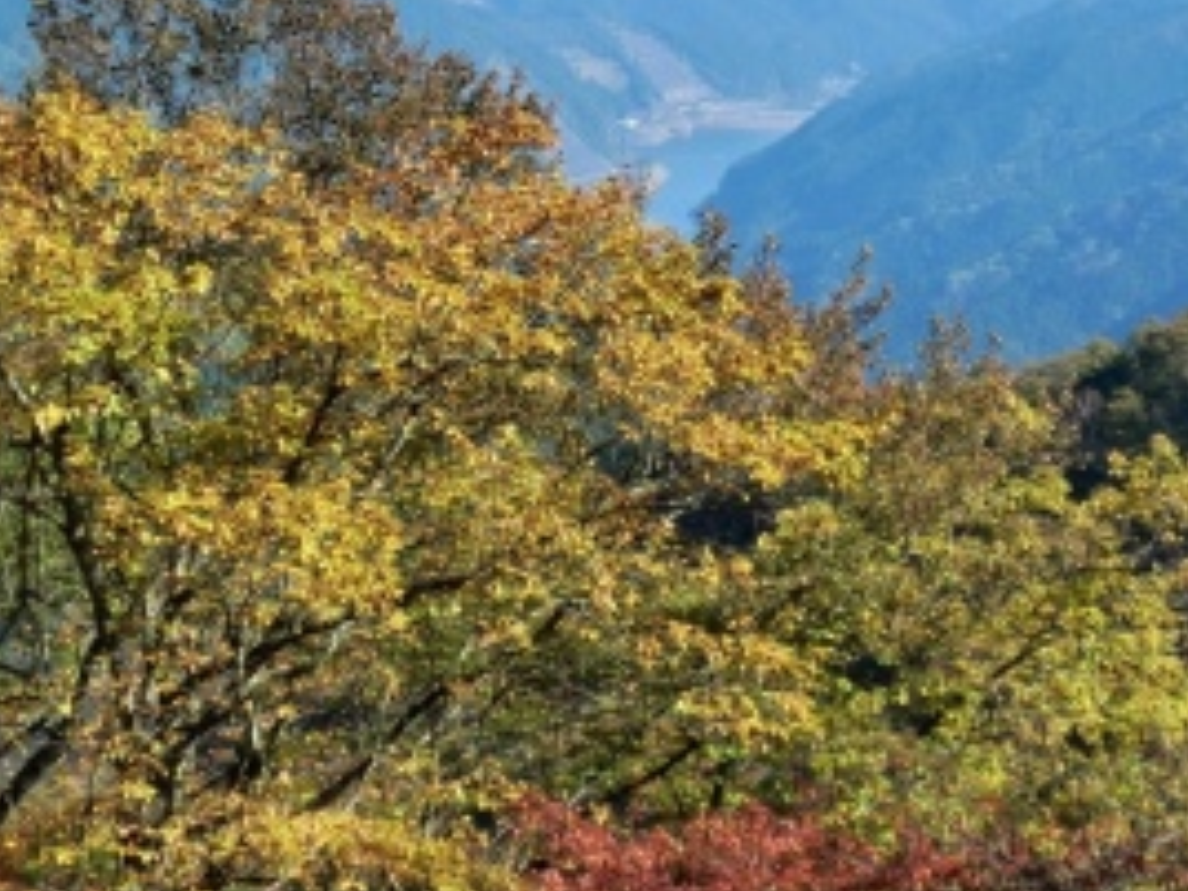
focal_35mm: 110
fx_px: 3775
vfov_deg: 13.4
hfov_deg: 17.9
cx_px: 634
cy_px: 109
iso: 100
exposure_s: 1/500
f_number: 3.8
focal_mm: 10.5
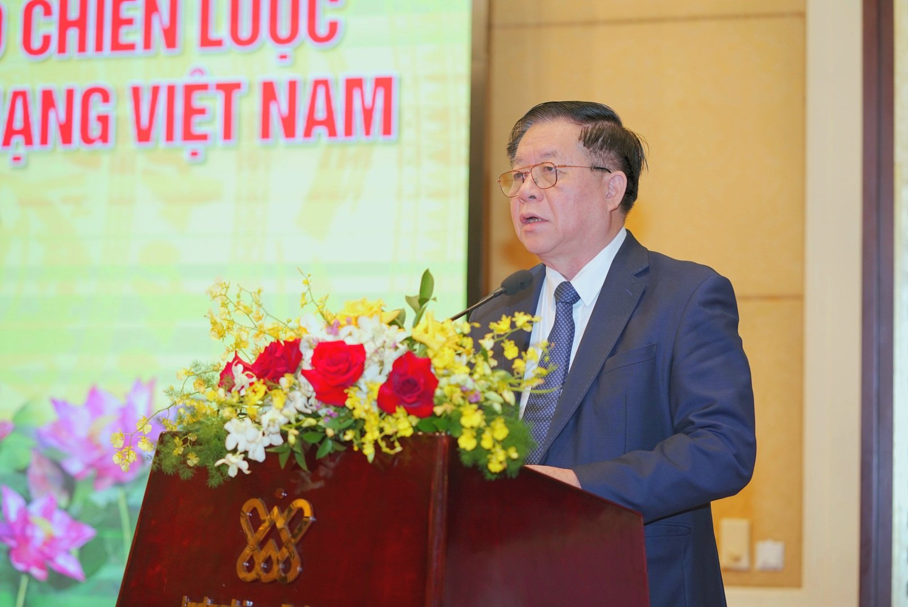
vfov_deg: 16.1
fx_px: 2145
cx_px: 454
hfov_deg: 23.9
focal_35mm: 85
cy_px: 304
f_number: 3.2
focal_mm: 85
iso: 1250
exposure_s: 1/125
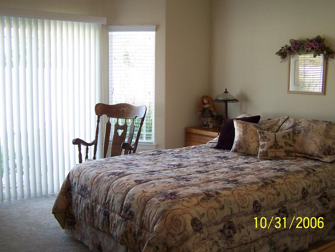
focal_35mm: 41
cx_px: 162
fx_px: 397
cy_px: 121
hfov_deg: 45.7
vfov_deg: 35.2
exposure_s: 1/30
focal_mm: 6.3
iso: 100
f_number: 2.8
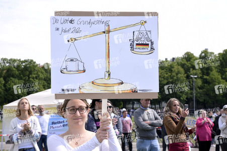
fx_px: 617
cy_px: 76
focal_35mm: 98
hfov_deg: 20.8
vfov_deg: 13.9
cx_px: 114
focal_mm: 98
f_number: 11
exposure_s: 1/160
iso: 400
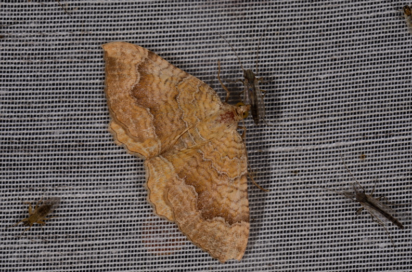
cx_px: 206
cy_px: 136
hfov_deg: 16.1
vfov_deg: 10.7
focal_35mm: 128
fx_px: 1456
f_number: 25
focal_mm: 85
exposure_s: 1/60
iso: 100
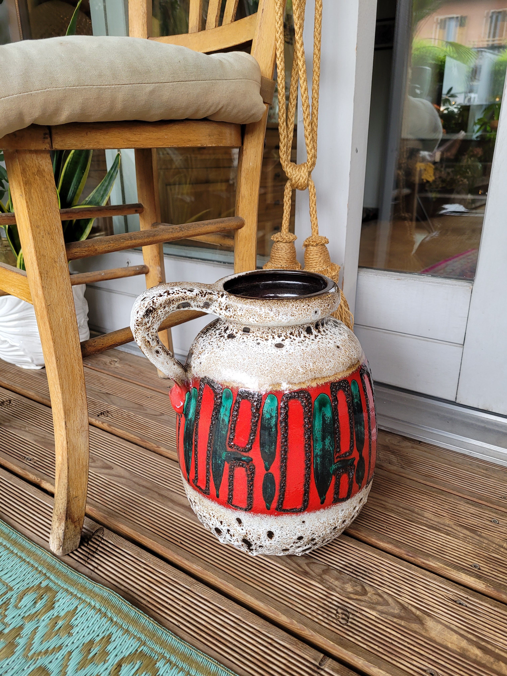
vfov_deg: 67.3
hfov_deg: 53.1
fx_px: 508
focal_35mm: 26
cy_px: 338
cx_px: 254
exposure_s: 1/100
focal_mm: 5.4
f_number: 1.8
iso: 125
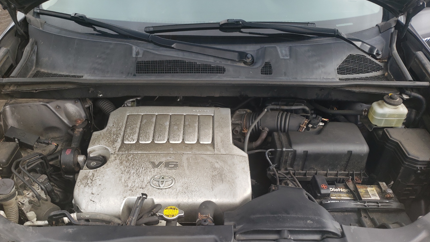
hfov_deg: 66.1
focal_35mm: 29
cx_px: 211
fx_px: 331
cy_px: 149
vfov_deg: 39.9
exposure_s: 1/588
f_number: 1.5
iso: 50
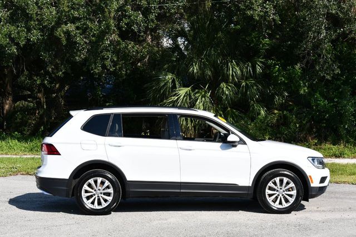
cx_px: 178
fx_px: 771
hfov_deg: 26.0
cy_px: 118
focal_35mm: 78
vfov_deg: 17.5
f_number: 8
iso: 100
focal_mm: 52
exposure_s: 1/320
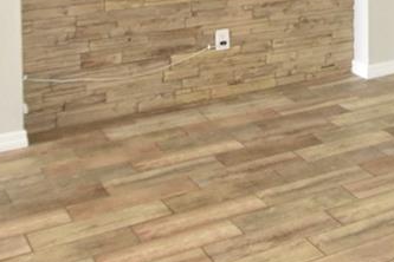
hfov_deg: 24.1
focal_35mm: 72
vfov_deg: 17.0
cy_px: -136
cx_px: 530
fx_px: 788
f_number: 3.5
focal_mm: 10
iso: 1250
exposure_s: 1/60
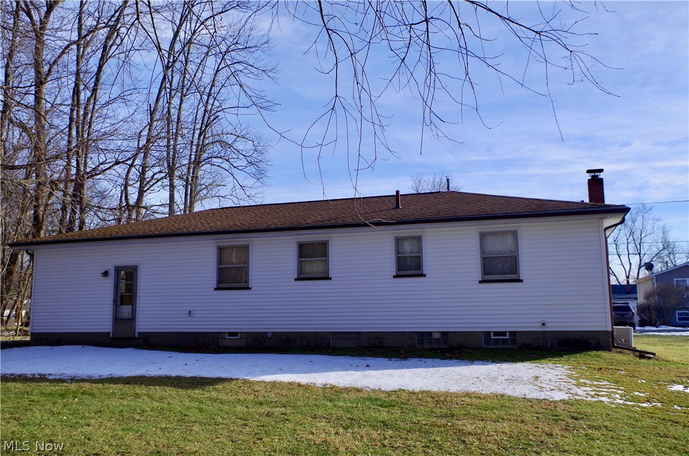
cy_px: 228
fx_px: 592
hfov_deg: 60.4
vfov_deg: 42.1
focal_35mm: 31
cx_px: 344
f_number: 7.1
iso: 100
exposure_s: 1/250
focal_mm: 21.25
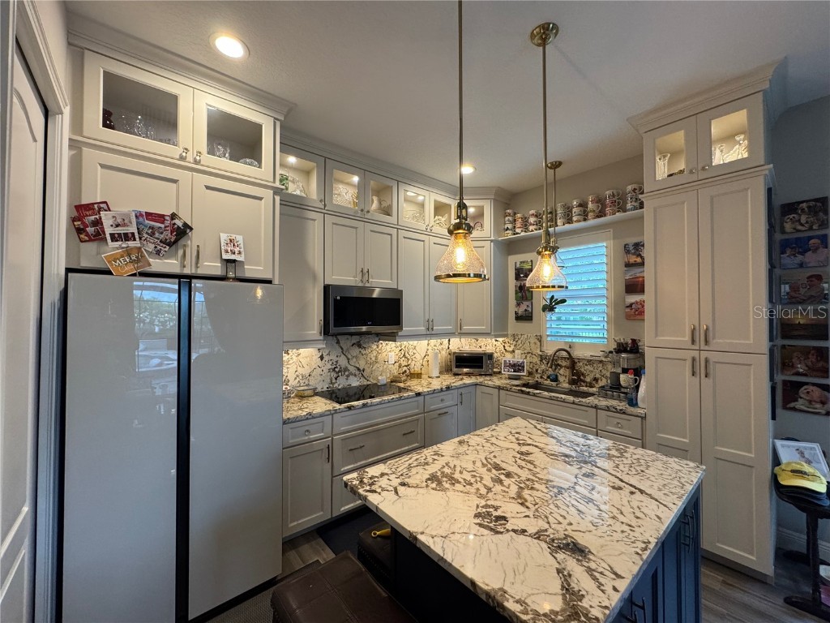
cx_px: 415
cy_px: 312
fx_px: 336
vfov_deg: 85.7
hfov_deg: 102.1
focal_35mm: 14
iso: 200
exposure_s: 1/120
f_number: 2.2
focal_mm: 2.22
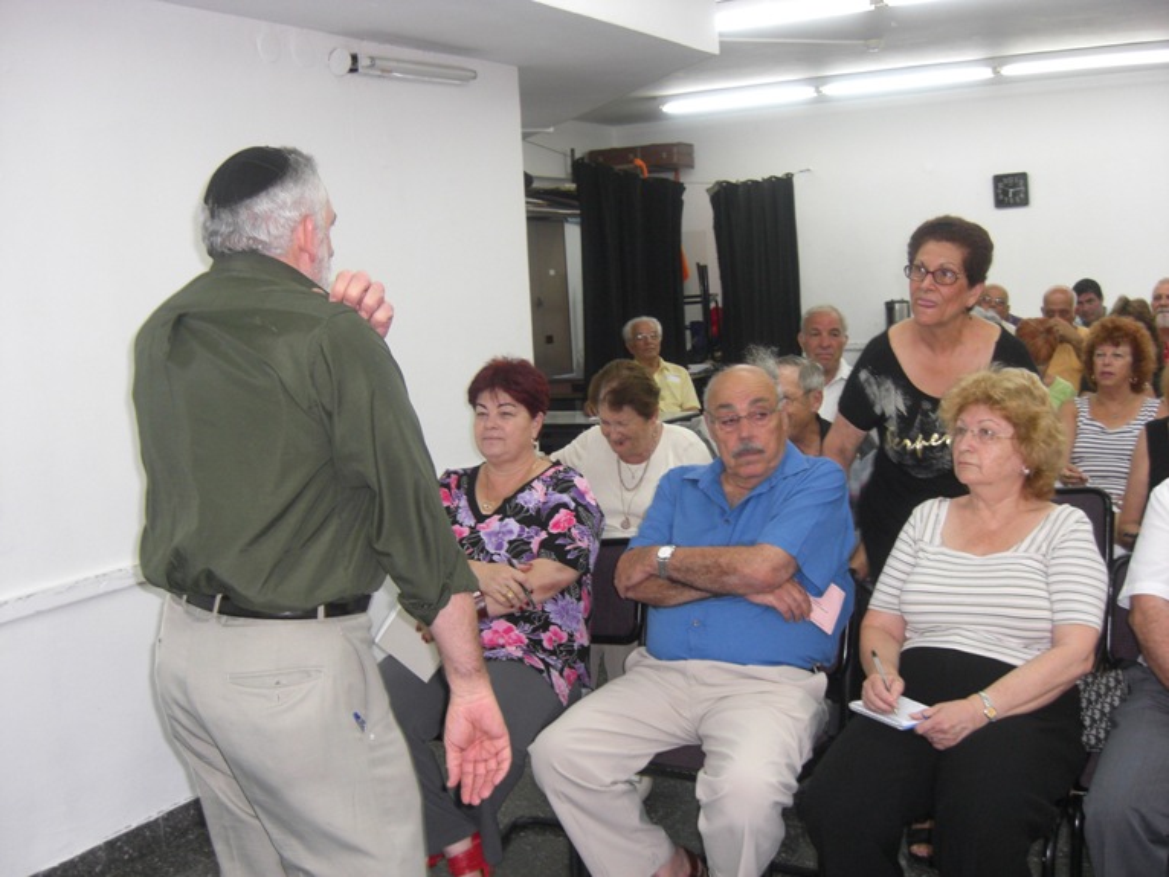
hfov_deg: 49.0
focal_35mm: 38
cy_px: 438
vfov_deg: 37.7
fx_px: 1284
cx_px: 584
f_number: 2.8
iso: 200
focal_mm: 7.9
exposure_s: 1/60
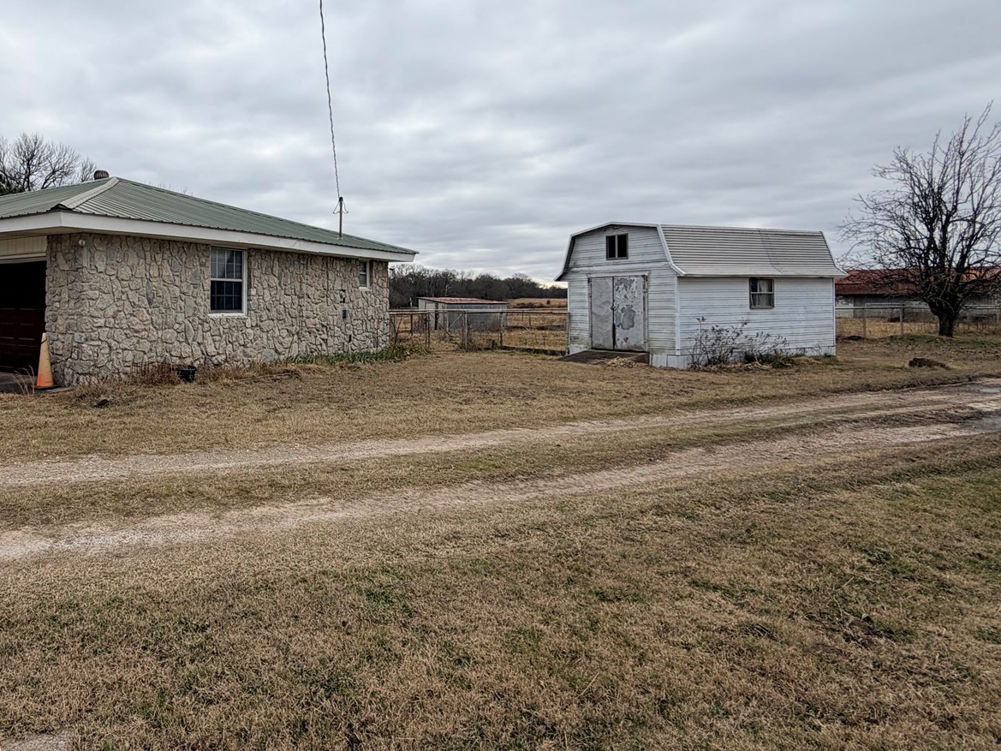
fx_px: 665
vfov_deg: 58.4
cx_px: 256
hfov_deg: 69.3
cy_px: 301
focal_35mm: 23
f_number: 2.2
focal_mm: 2.22
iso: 20
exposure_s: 1/770
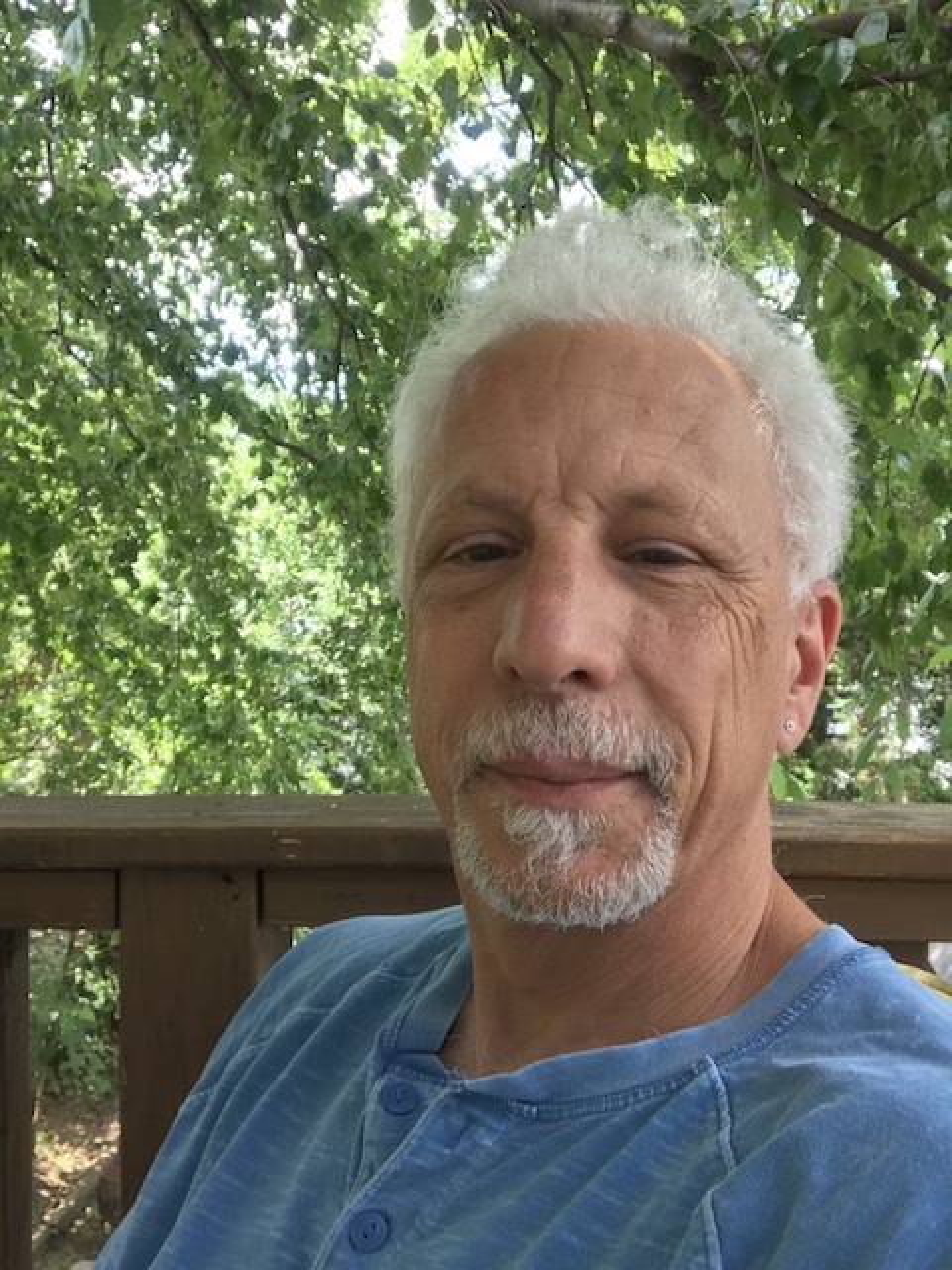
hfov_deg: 44.2
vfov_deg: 56.8
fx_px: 1173
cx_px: 476
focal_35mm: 32
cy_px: 635
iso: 25
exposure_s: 1/60
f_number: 2.2
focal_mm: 2.87
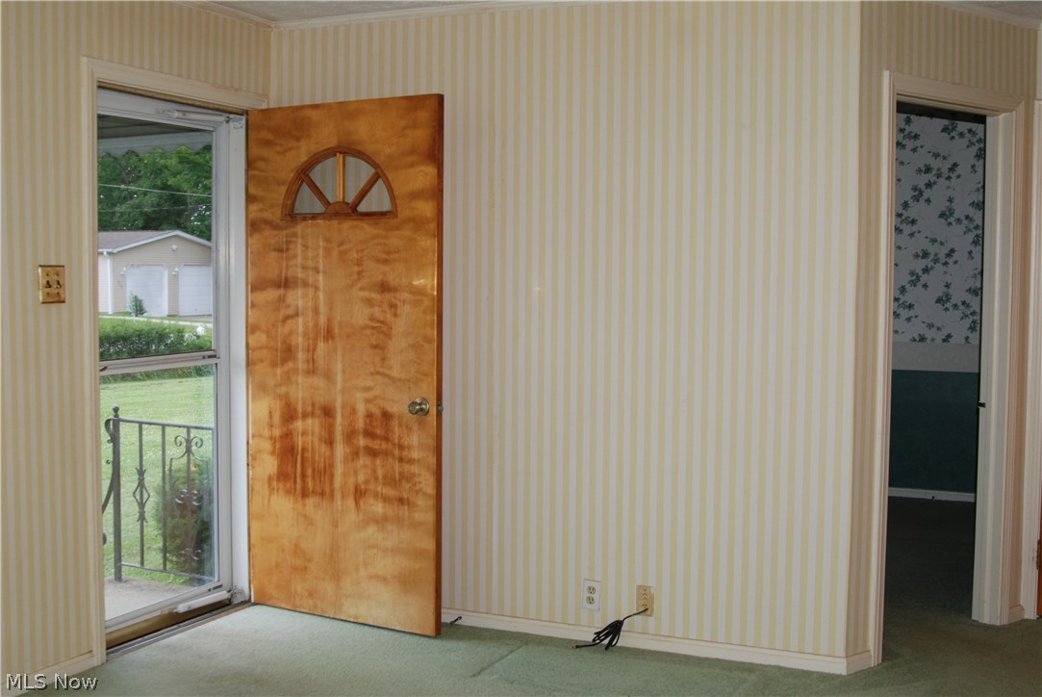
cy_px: 348
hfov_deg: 46.4
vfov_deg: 32.0
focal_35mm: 42
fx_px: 1217
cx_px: 521
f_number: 4
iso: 400
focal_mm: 28
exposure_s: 1/60
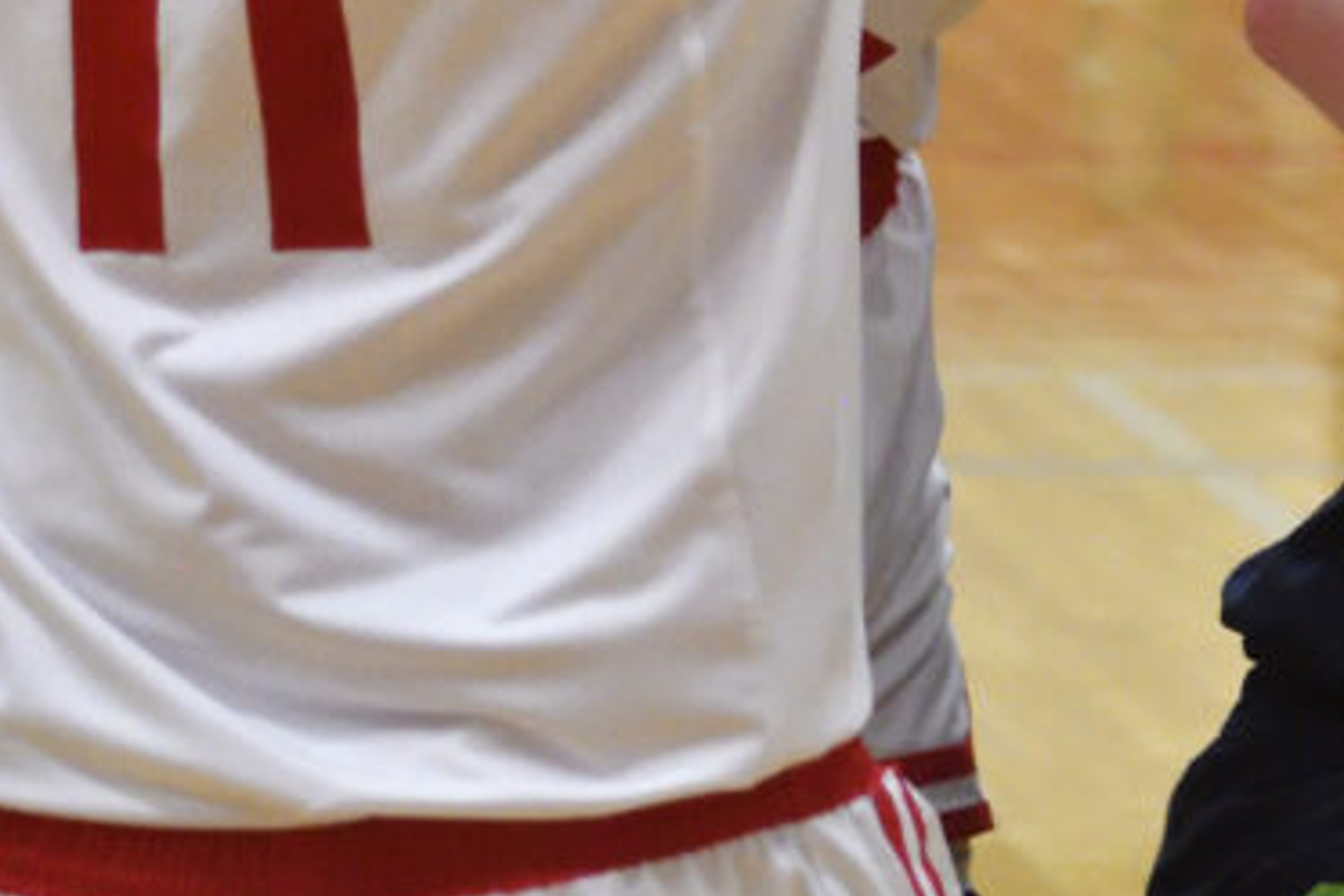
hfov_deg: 6.1
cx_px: 1254
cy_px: -303
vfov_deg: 4.0
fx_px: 12655
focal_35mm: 339
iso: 5000
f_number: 4.5
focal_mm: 70
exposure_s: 1/500
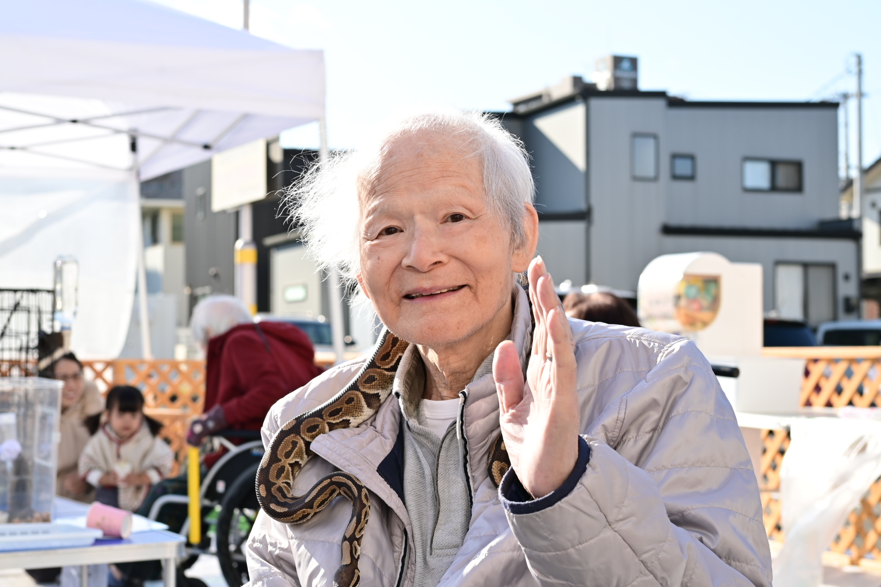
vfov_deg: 22.6
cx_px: 440
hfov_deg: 33.4
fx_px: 1468
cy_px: 294
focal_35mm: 60
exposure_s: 1/250
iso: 100
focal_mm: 40
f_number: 5.6
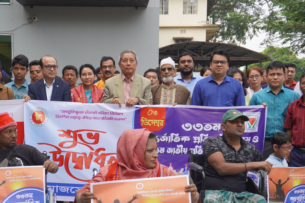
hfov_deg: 37.4
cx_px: 111
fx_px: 446
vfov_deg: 25.5
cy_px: 137
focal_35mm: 53
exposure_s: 1/250
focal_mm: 25
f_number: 4.5
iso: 100
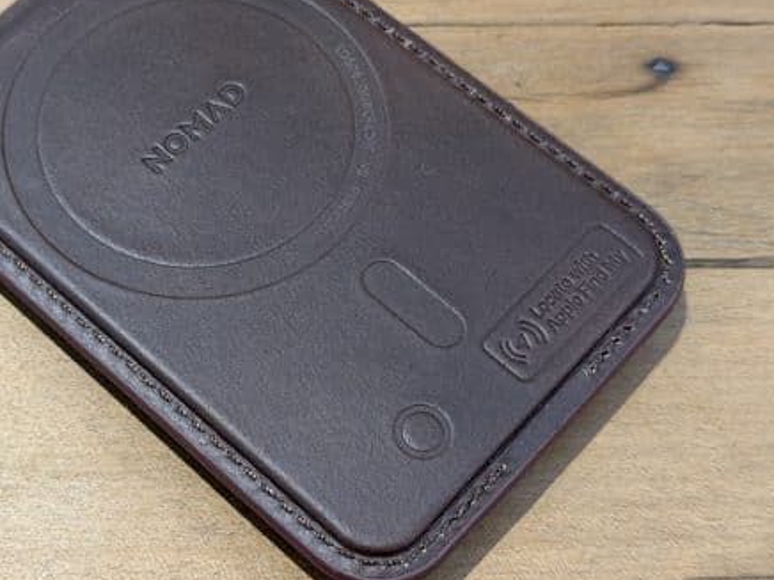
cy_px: 236
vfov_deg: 22.2
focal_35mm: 66
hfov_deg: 29.2
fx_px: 1476
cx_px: 249
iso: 320
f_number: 1.78
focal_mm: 6.76
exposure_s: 1/40
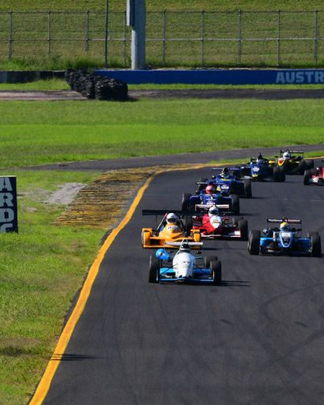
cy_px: 196
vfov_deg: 2.2
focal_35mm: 890
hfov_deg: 1.7
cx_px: 220
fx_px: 10671
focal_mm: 390
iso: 500
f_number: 13
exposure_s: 1/640
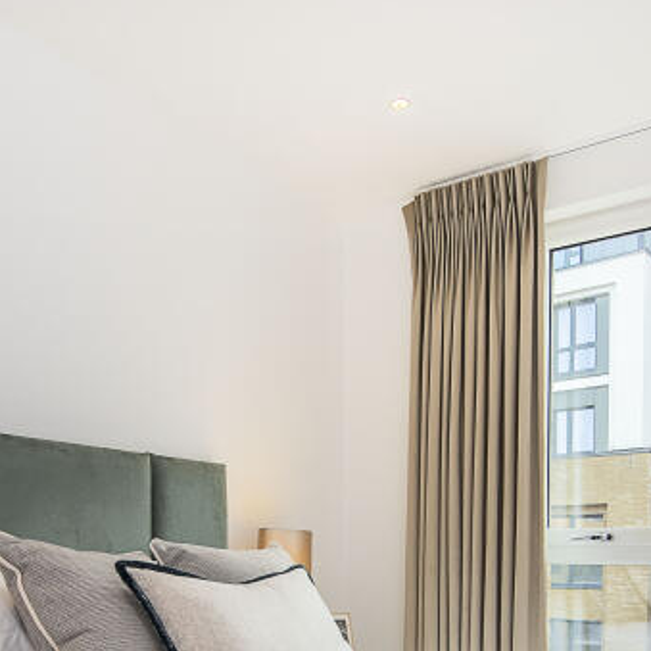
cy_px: 603
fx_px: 766
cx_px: 244
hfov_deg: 45.7
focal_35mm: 36
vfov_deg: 41.8
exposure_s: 1/125
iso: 320
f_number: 7.1
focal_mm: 14
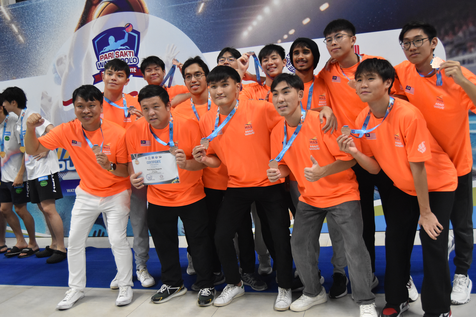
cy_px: 158
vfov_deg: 38.4
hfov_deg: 55.1
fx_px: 456
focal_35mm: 34
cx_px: 238
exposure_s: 1/500
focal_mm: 23
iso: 2500
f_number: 3.8
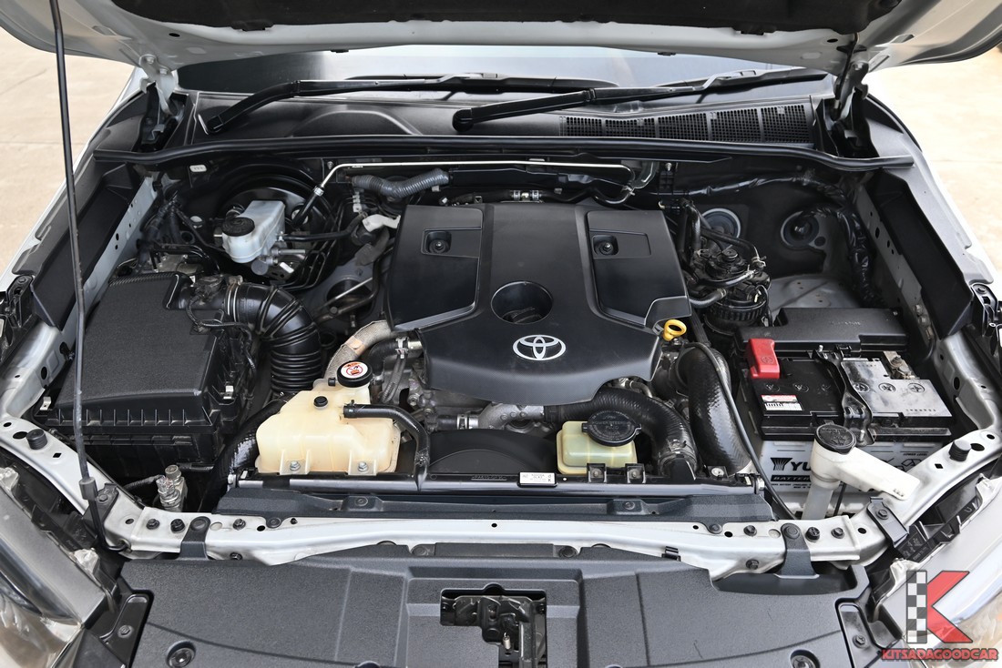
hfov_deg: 60.3
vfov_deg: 42.3
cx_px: 501
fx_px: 863
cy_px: 334
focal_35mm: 31
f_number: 5.6
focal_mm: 31
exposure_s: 1/350
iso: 560
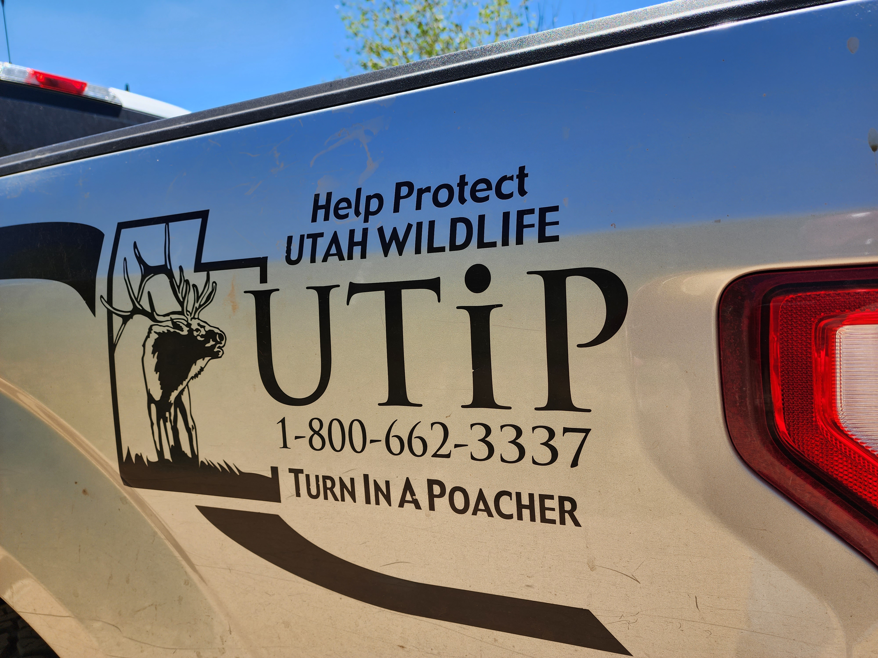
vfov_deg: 58.9
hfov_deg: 73.9
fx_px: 583
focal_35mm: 23
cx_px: 439
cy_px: 329
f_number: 1.8
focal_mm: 6.4
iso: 12
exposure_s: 1/509
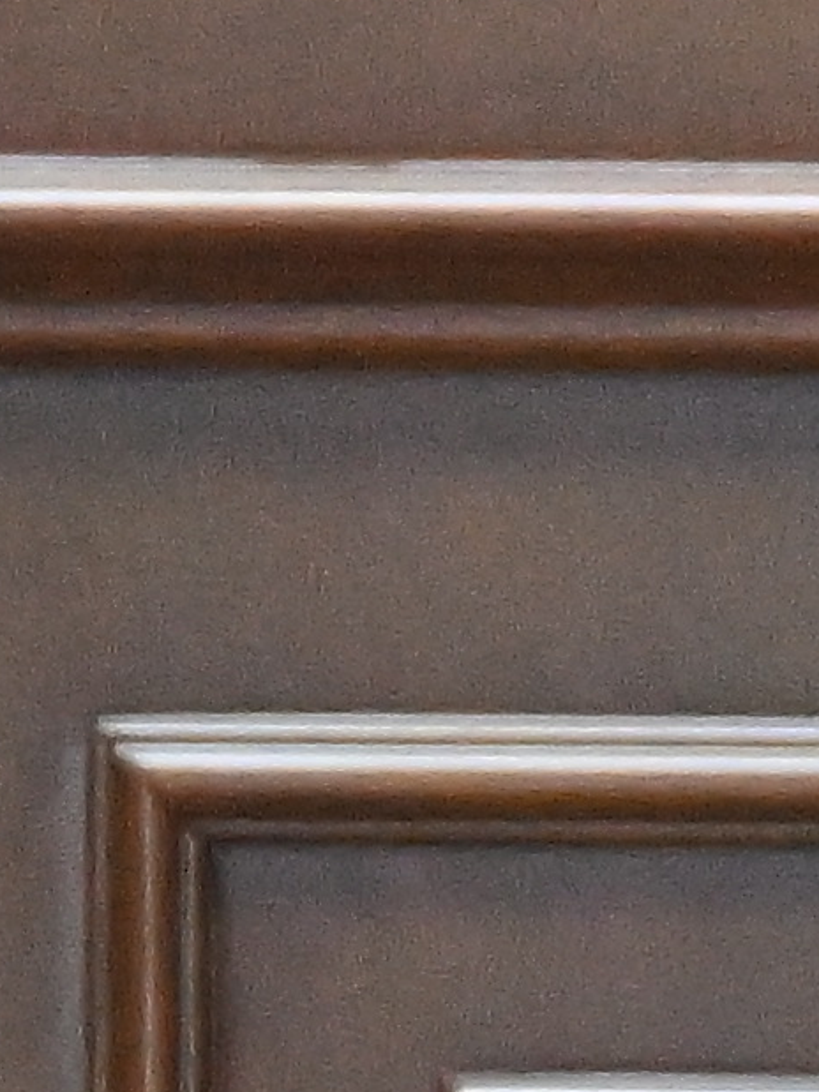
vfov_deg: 0.8
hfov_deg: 0.6
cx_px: 4453
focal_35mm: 2511
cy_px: 1618
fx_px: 79240
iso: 4000
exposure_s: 1/250
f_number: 6.3
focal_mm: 200
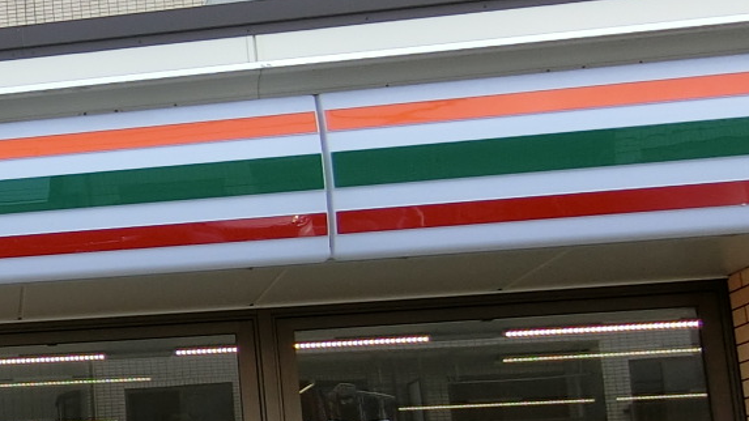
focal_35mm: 74
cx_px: -420
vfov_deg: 16.1
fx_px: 1469
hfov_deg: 22.6
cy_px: 373
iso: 80
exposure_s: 1/500
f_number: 2.7
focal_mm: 4.06
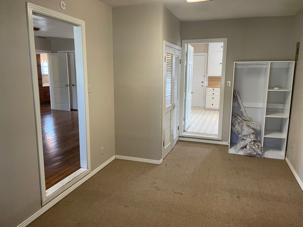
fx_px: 228
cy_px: 114
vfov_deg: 53.1
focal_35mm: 26
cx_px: 152
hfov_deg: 67.3
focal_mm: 4.2
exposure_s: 1/60
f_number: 1.6
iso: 100
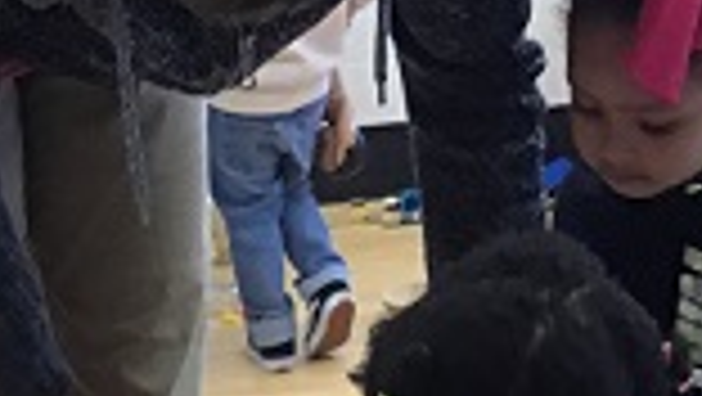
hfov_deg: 19.3
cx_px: 20
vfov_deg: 10.1
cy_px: 878
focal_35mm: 108
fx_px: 2012
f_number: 2.4
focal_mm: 3.3
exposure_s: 1/30
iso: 125
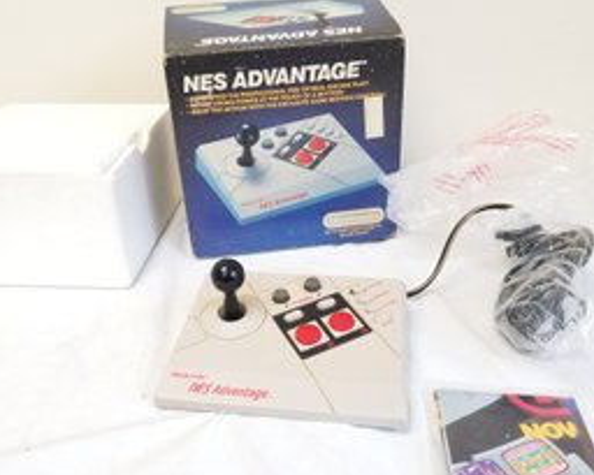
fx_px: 598
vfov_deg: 43.2
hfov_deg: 52.8
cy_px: 277
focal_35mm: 34
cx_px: 287
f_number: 1.7
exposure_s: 1/60
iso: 125
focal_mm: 4.25
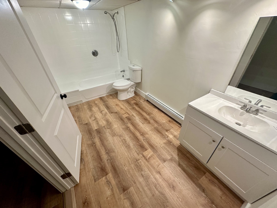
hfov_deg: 102.1
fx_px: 112
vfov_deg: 85.7
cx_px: 138
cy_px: 104
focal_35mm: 14
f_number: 2.2
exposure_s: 1/120
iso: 200
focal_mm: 2.22
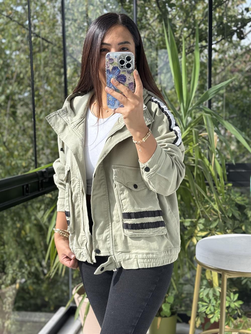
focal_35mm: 48
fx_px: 464
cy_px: 167
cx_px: 126
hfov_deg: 30.3
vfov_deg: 39.7
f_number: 1.78
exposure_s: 1/407
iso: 64
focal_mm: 6.76
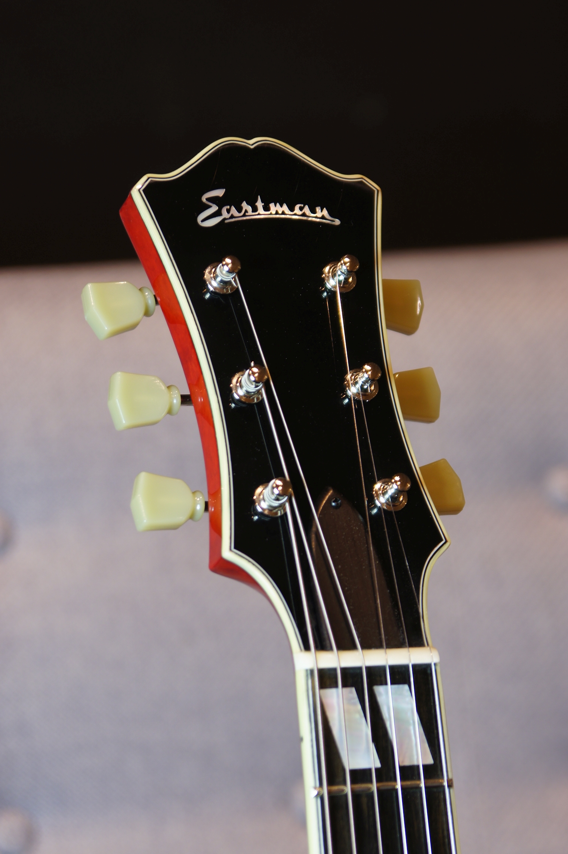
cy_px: 427
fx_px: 3558
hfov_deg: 9.1
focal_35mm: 150
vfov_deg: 13.7
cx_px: 284
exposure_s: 1/8
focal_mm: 100
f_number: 5.6
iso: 100
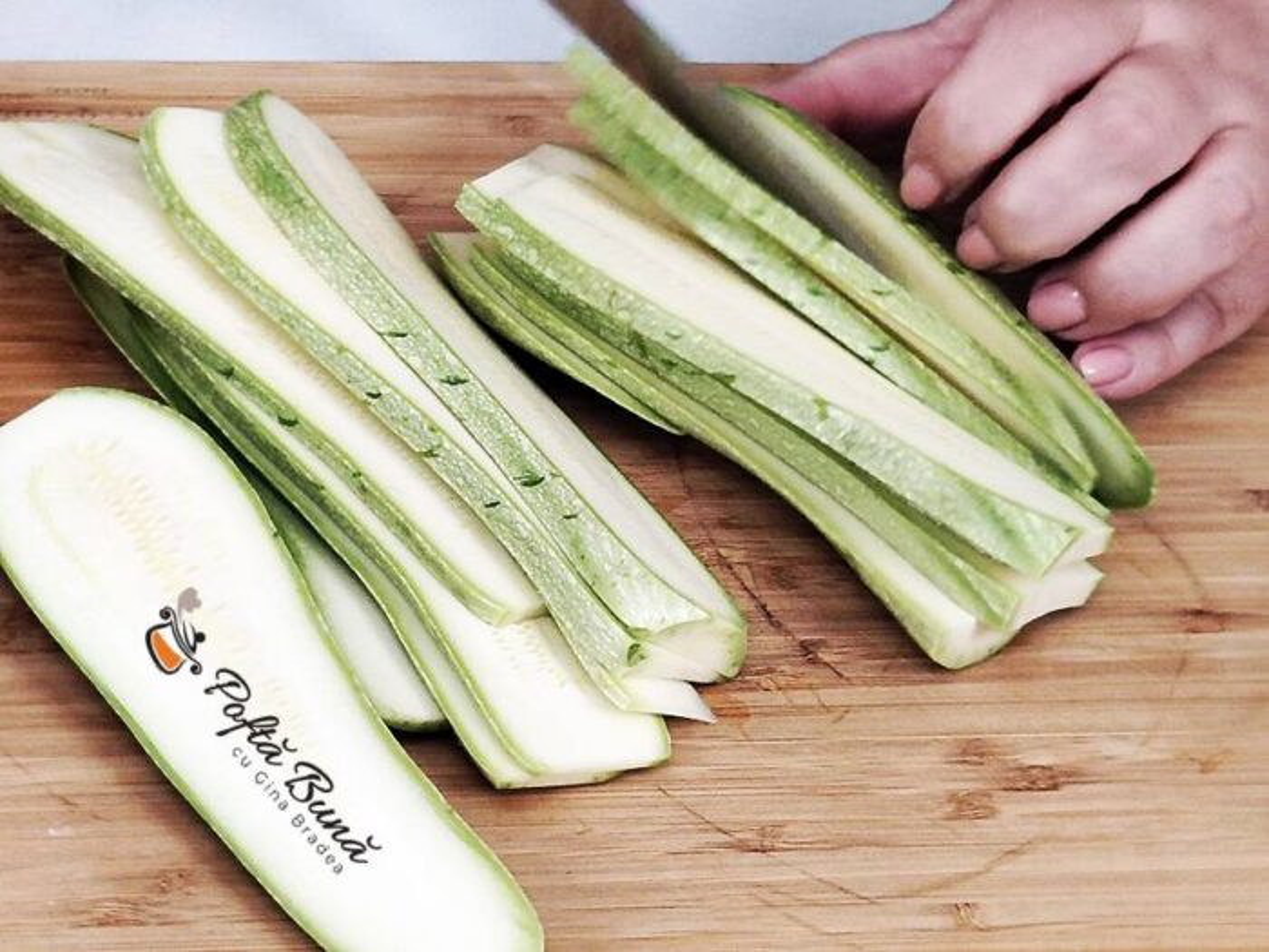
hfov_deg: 15.3
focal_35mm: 129
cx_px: 634
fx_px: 4729
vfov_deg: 11.5
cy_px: 476
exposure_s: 1/50
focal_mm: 5.25
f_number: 1.75
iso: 325
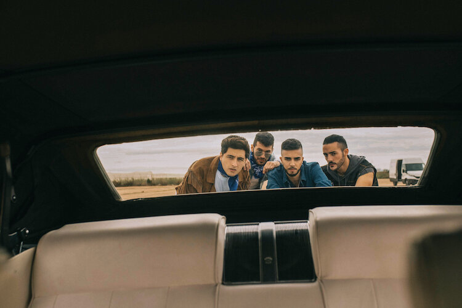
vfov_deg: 37.9
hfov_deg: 54.4
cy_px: 154
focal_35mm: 35
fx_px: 449
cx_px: 231
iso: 800
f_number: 4.5
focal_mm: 35
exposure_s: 1/2000
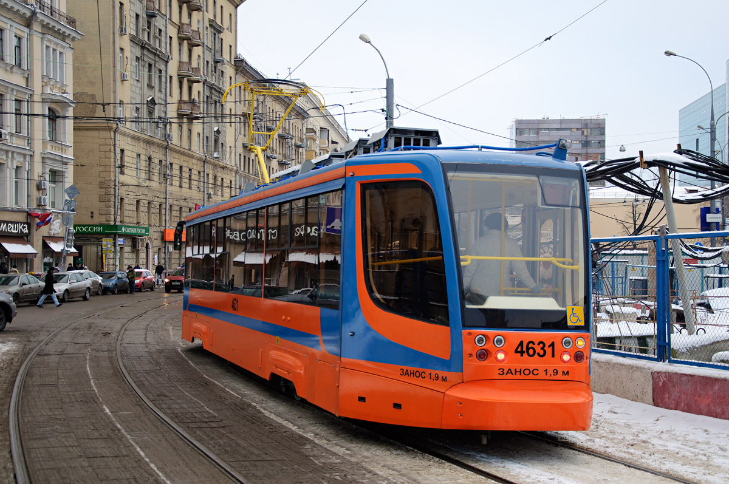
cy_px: 242
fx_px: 1062
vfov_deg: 25.7
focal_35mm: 52
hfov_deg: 37.9
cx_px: 364
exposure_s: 1/250
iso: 400
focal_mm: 35
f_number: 4.5
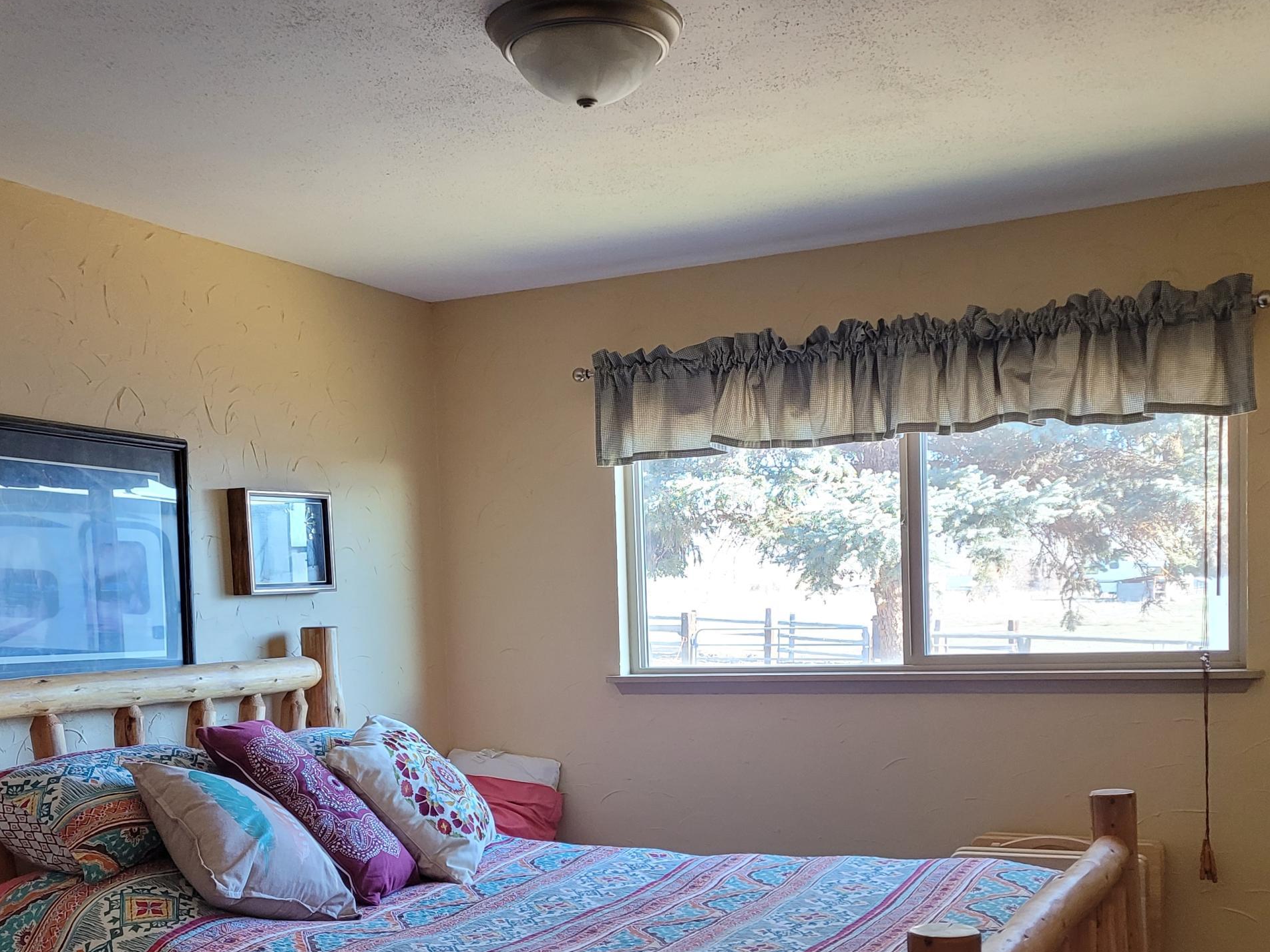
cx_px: 670
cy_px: 700
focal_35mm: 41
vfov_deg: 34.5
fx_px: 1504
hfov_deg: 45.7
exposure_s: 1/119
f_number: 1.8
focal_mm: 5.4
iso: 320
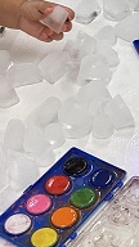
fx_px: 767
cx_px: 227
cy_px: -26
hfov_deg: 9.9
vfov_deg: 17.7
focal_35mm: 117
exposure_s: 1/50
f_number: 2.4
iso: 50
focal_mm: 3.3
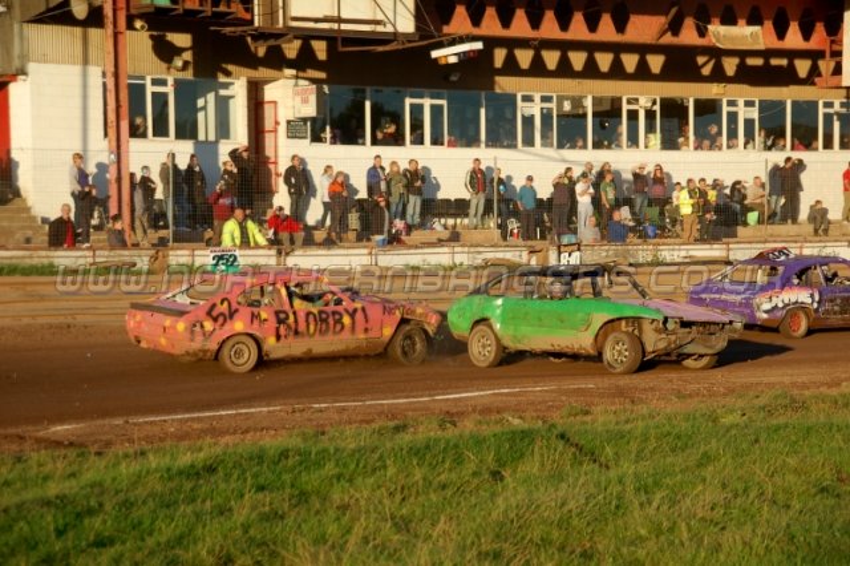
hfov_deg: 20.9
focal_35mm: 98
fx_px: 2301
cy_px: 283
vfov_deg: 14.0
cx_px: 425
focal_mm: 65
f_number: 5.3
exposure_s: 1/800
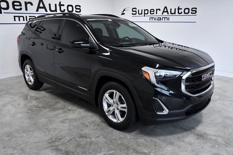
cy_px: 77
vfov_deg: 38.9
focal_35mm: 34
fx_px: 220
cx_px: 117
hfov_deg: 55.8
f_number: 8
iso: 2500
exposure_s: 1/250
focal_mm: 22
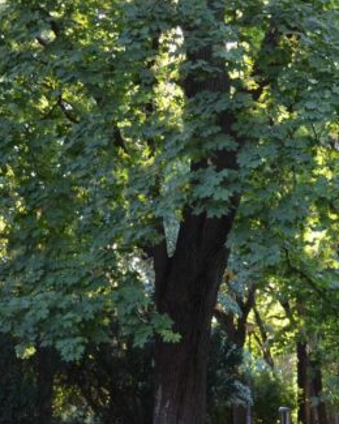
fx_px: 916
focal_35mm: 73
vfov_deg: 25.7
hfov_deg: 21.0
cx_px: 197
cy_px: 331
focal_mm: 22
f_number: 4.5
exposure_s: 1/80
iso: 400
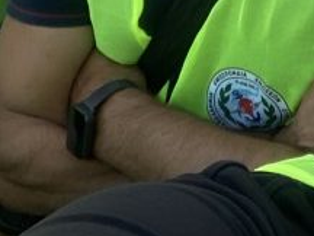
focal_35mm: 128
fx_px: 1161
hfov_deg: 12.8
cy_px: -338
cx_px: 685
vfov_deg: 10.1
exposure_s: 1/122
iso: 32
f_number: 2.2
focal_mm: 2.71
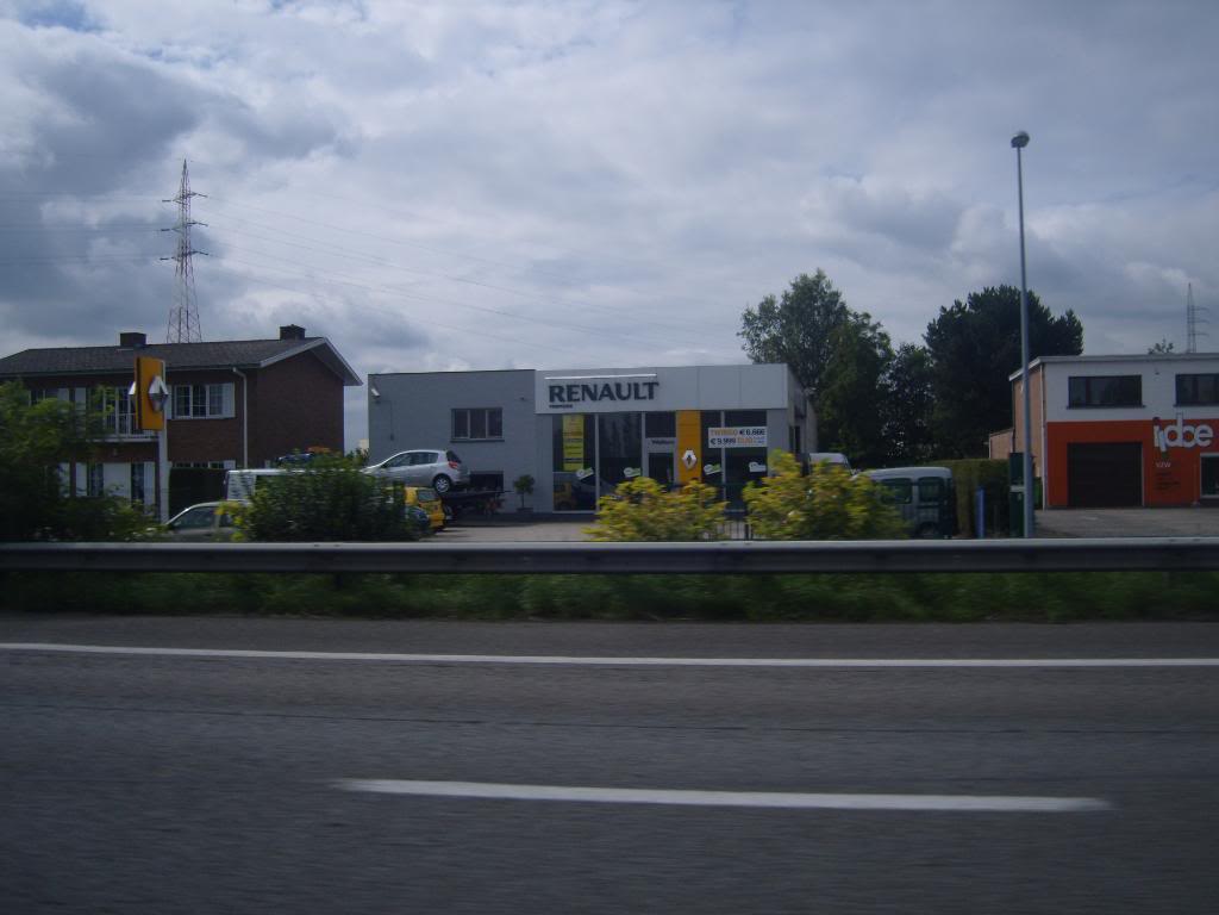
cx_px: 610
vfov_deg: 40.7
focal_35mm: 35
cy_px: 458
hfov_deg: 52.6
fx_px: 1233
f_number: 7.1
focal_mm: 7.4
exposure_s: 1/750
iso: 80
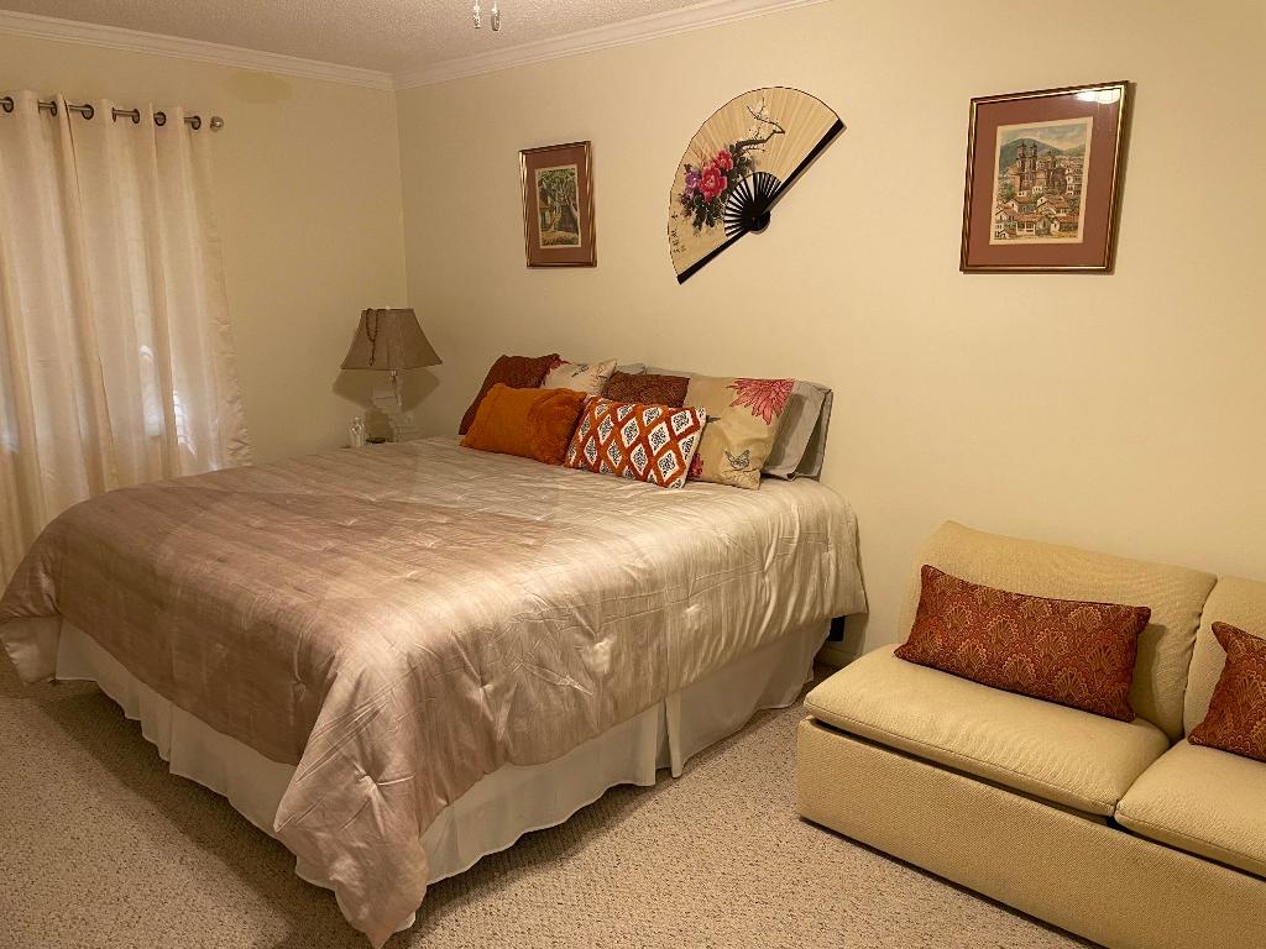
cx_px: 633
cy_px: 474
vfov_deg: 53.1
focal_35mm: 26
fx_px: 951
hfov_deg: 67.3
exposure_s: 1/60
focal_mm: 4.2
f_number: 1.6
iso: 160
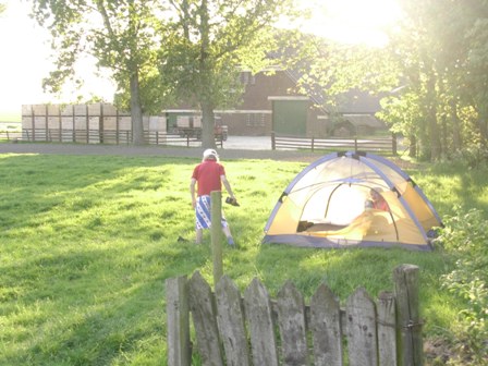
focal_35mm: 45
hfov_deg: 42.1
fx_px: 634
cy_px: 183
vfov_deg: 32.2
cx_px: 244
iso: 70
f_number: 2.9
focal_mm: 6.7
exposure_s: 1/76.1
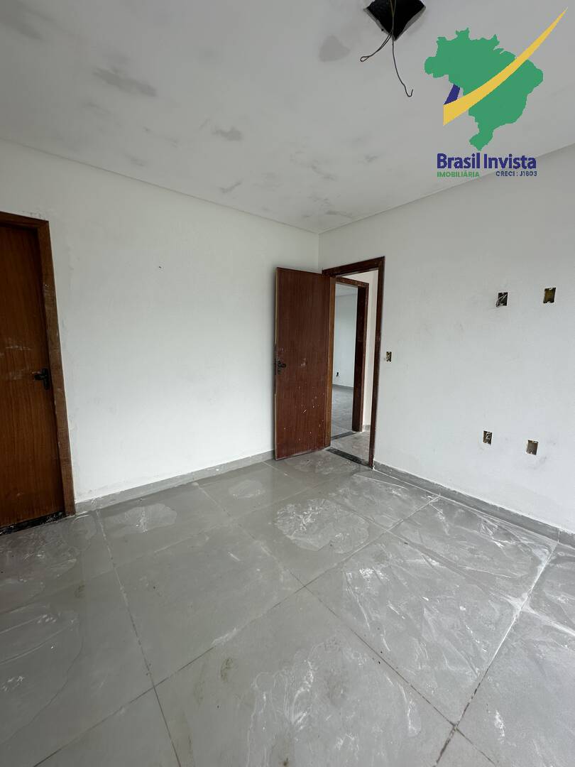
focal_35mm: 14
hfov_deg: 85.7
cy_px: 384
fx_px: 310
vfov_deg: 102.1
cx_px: 288
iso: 40
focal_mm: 2.22
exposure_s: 1/272
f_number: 2.2
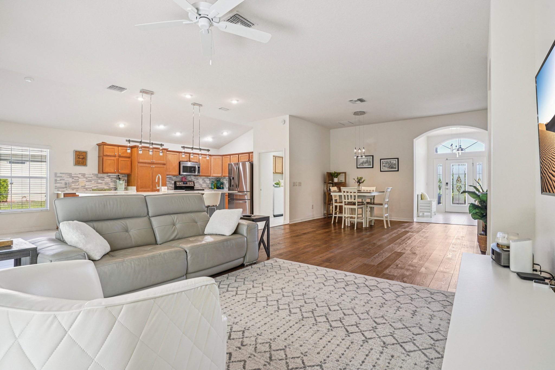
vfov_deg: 70.4
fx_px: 262
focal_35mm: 17
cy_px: 185
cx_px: 278
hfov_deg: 93.3
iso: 400
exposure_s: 1/10
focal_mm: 17
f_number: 9
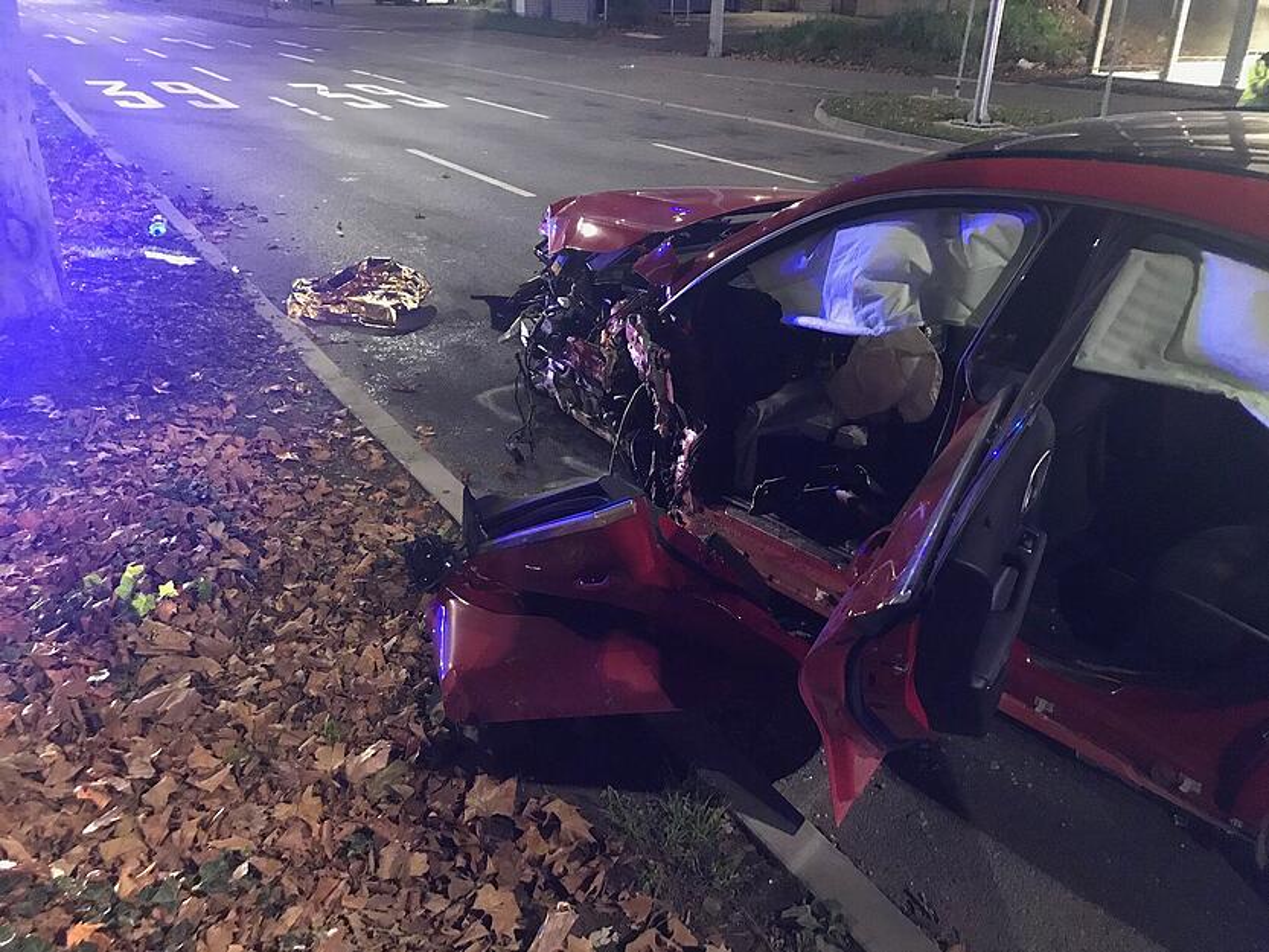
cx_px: 634
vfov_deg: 49.8
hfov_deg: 63.4
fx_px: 1027
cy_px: 476
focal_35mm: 28
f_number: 1.8
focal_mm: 3.99
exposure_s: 1/4
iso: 160
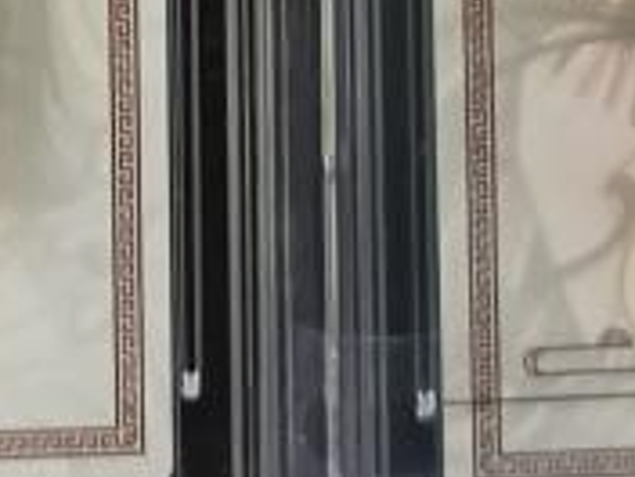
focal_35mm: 191
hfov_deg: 10.3
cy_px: -1070
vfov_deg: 6.8
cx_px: 119
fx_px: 3504
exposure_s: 1/33.3
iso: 1053
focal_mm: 5.31
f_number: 1.7
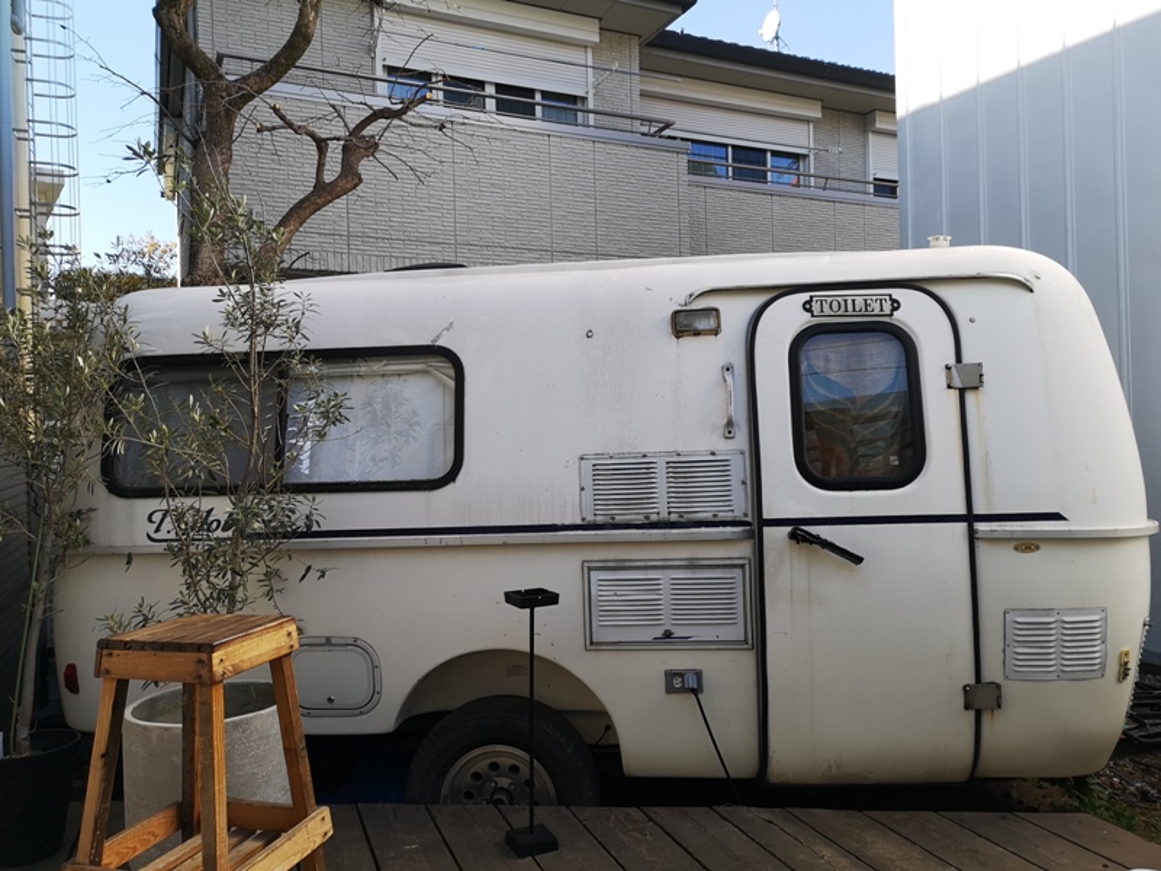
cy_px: 436
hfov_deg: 65.3
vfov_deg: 51.4
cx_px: 580
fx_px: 906
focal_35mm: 27
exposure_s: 1/752
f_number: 1.8
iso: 50
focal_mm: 3.95
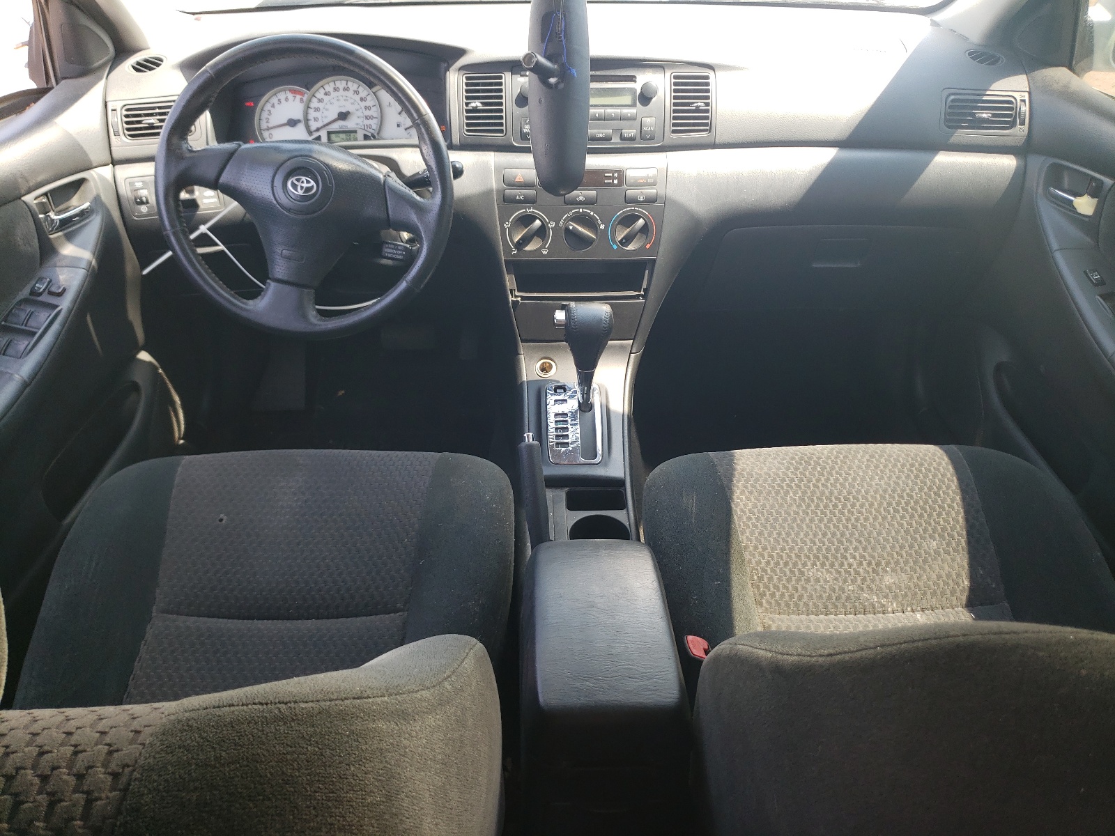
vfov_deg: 53.1
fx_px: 837
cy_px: 418
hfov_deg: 67.3
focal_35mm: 26
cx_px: 558
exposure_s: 1/172
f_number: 1.5
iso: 50
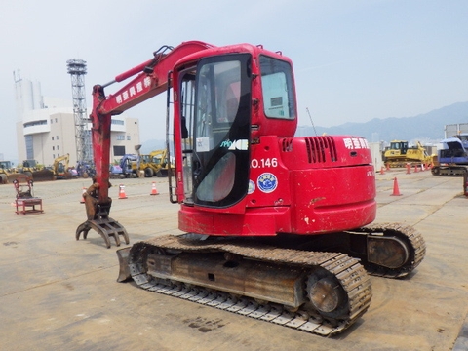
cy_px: 176
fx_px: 379
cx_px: 234
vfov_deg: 49.7
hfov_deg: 63.4
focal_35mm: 28
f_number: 4.2
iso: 250
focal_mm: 5
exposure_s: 1/1250
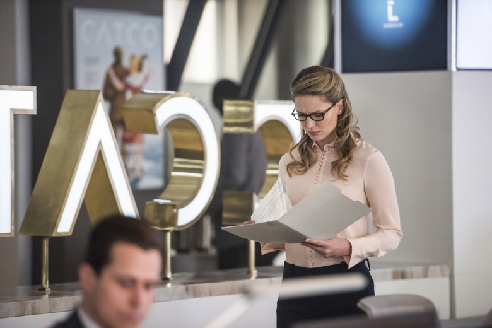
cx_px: 246
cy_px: 164
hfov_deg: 10.3
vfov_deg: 6.9
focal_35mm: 200
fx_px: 2733
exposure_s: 1/250
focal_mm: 200
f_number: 2.8
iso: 5000
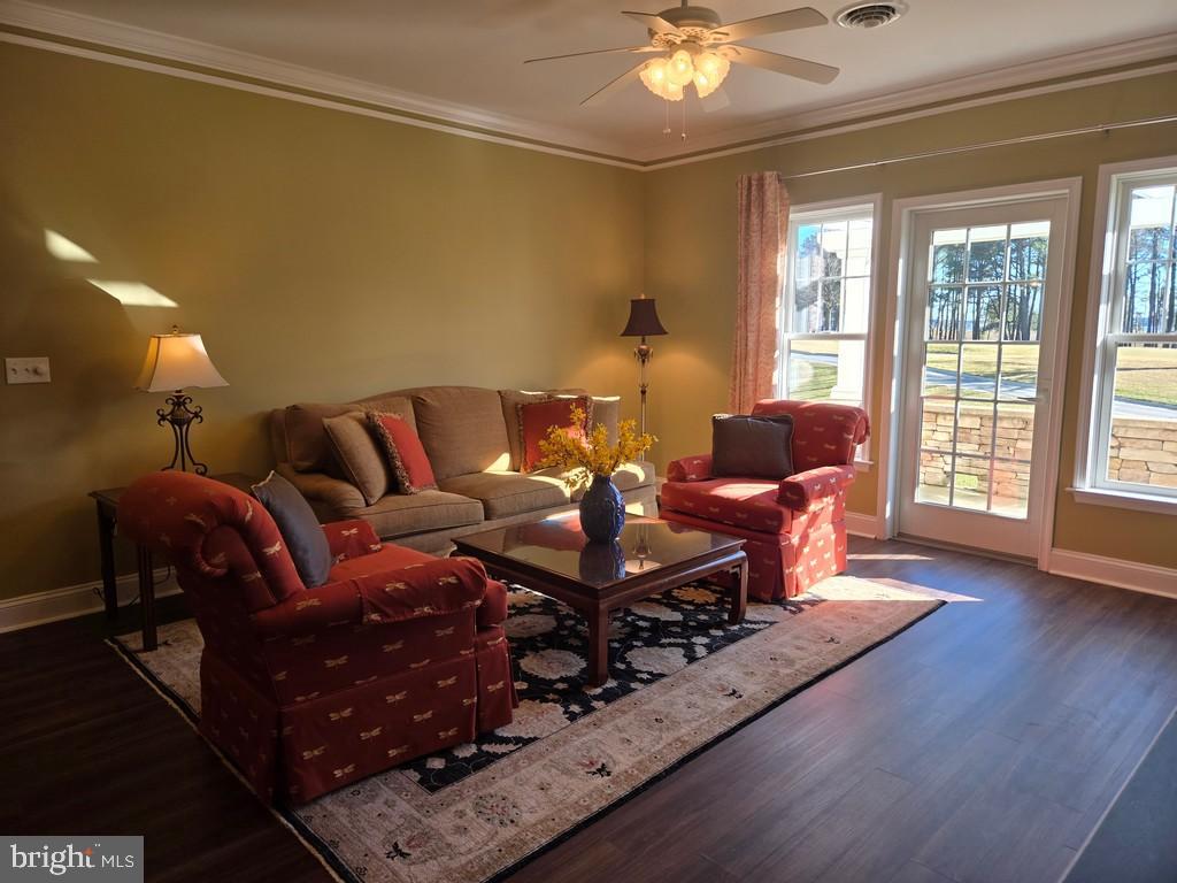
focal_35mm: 23
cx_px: 588
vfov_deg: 58.9
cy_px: 442
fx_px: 782
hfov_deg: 73.9
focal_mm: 5.4
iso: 25
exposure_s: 1/195
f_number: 1.8
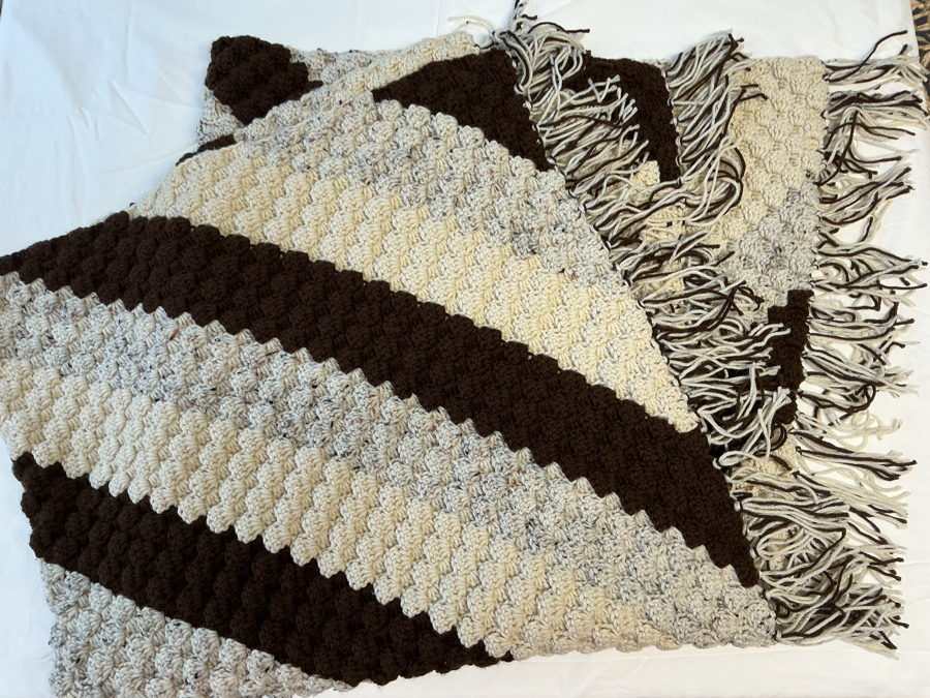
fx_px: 779
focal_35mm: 29
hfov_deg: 61.7
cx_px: 465
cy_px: 349
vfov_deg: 48.2
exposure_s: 1/60
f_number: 1.8
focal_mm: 3
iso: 40
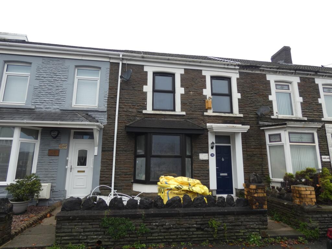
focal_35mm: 20
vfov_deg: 66.0
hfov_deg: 81.7
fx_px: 192
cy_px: 124
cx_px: 166
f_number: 2.8
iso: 80
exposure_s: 1/80
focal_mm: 3.6
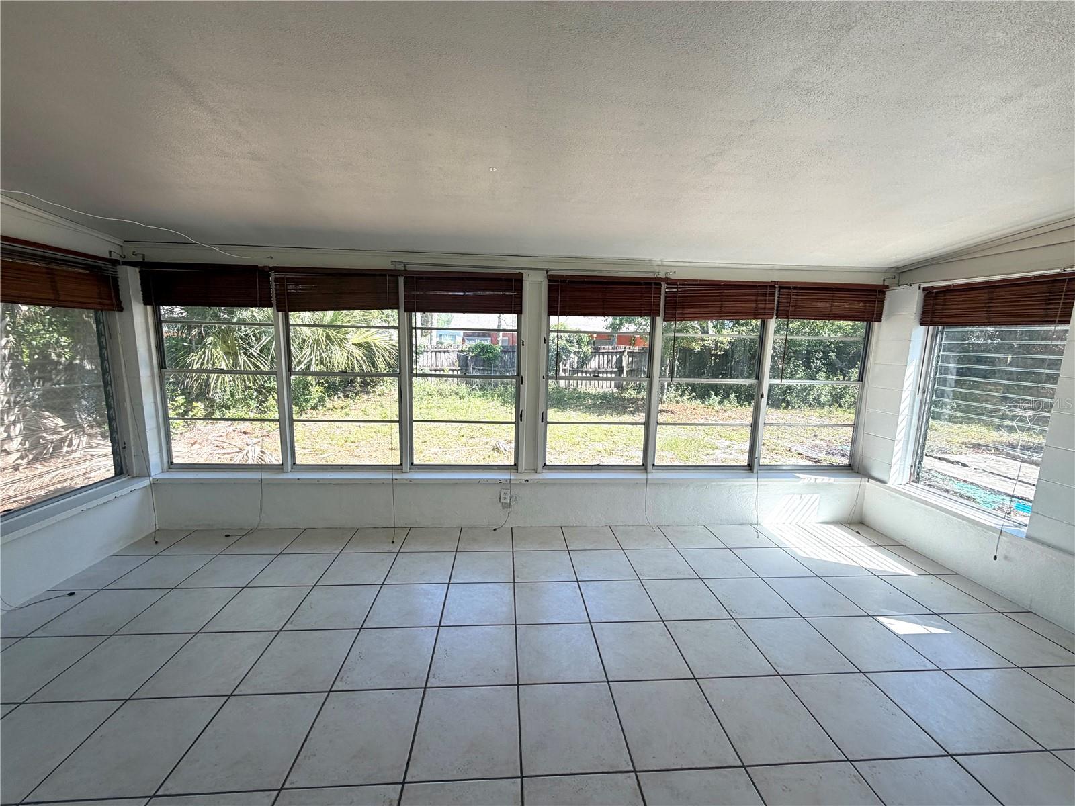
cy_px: 403
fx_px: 435
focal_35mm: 14
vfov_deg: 85.7
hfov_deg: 102.1
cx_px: 538
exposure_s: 1/386
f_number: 2.2
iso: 50
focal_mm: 2.22
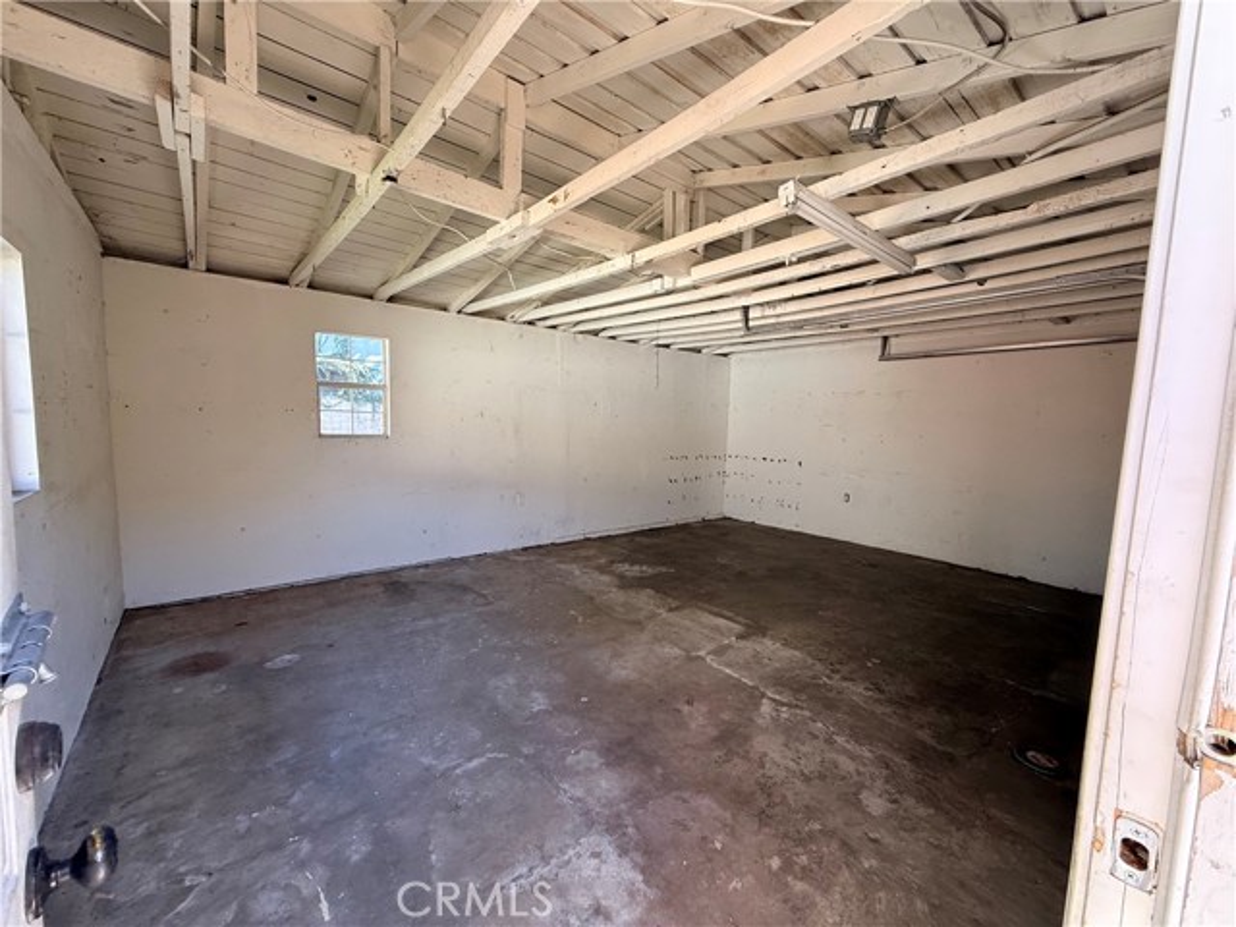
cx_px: 618
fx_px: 500
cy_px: 464
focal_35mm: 14
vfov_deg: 85.7
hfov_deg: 102.1
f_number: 2.2
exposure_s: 1/99
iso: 125
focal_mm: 2.22
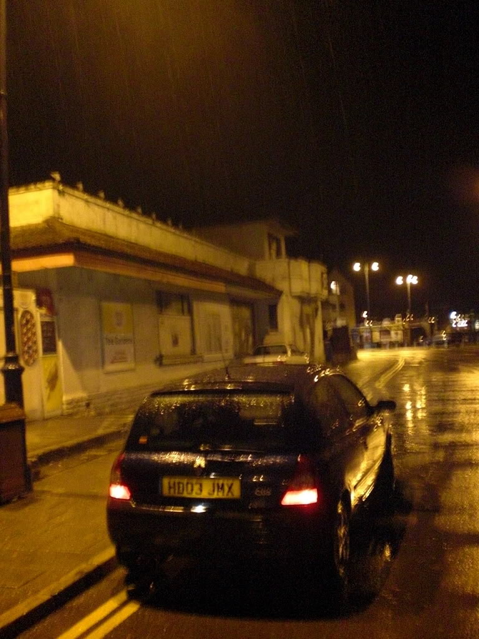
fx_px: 664
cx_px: 240
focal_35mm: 36
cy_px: 320
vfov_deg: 51.4
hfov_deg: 39.7
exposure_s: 1/8
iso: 800
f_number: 3.1
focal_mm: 6.3
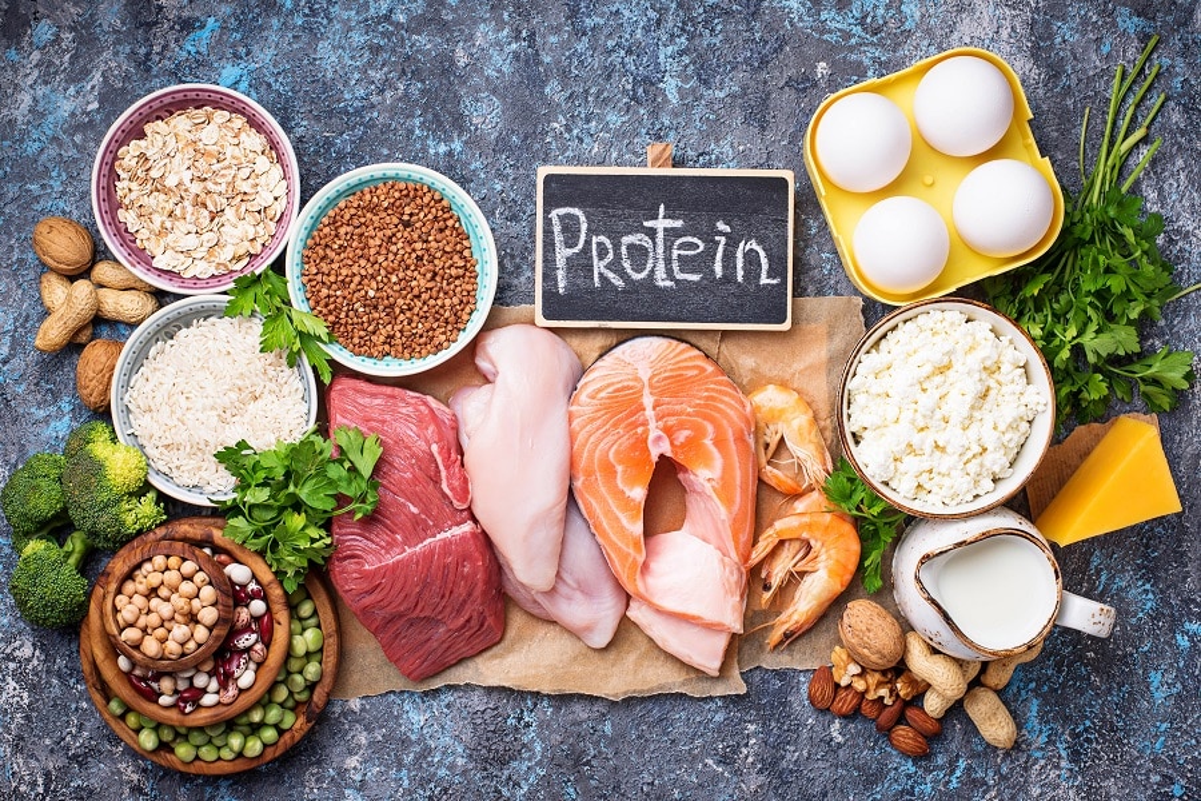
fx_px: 1668
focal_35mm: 50
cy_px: 400
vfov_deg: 27.0
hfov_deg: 39.6
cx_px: 600
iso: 100
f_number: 10
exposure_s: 1/100
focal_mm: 50
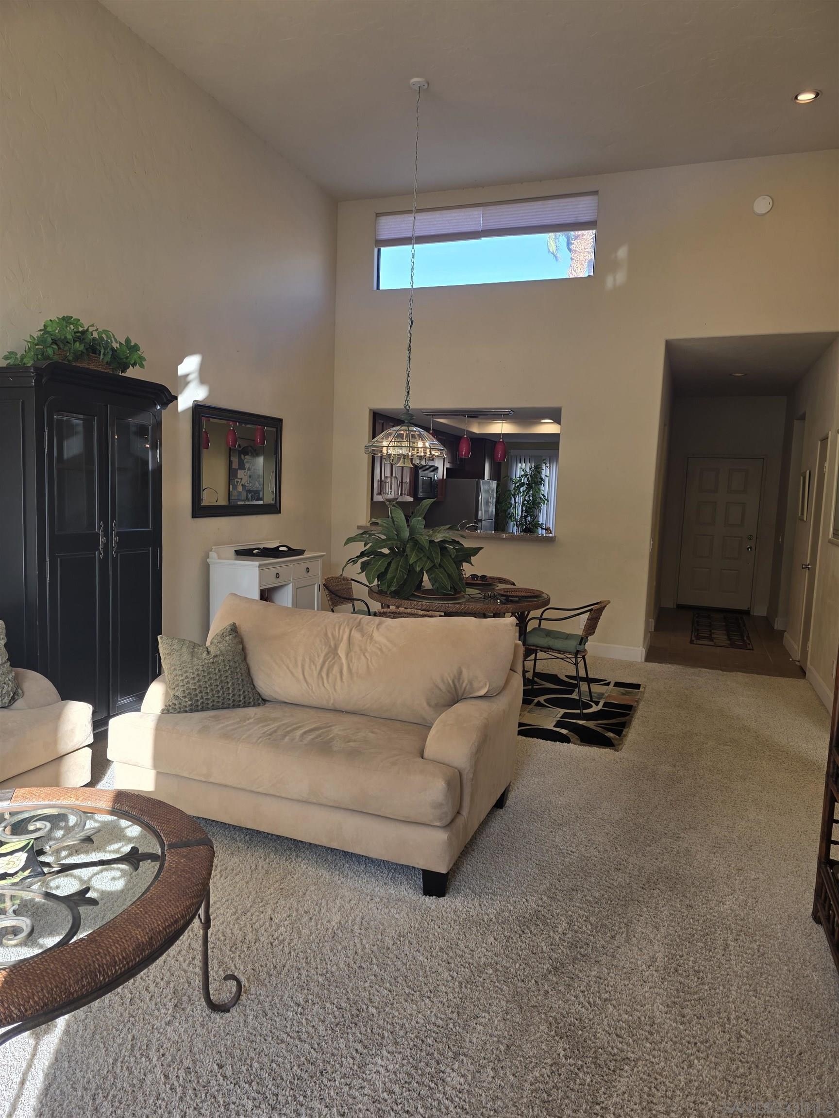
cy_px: 559
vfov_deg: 73.9
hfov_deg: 58.9
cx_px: 420
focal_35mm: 23
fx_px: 743
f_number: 1.7
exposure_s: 1/120
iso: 16
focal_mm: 6.3
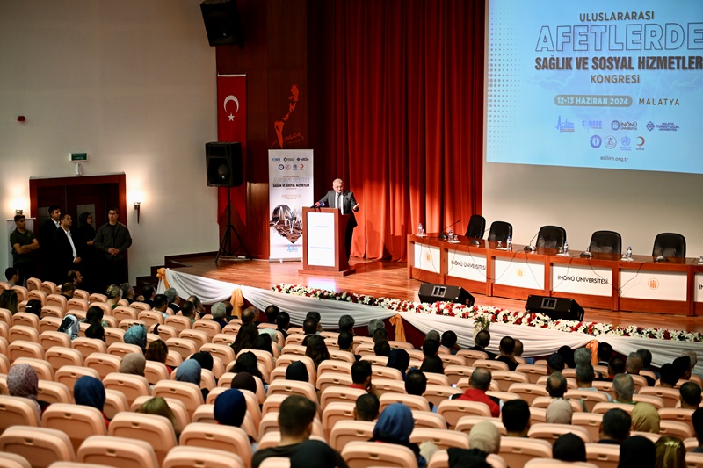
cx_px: 352
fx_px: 1367
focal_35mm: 70
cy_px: 234
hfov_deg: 28.8
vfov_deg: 19.4
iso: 1400
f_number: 2.8
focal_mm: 70
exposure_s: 1/80
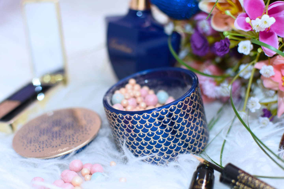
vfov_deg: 25.8
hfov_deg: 37.9
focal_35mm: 52
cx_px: 142
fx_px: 414
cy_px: 94
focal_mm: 35
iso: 100
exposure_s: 1/100
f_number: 2.8
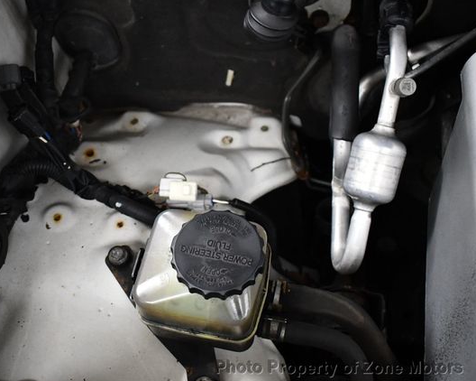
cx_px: 205
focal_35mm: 41
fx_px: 577
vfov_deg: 36.5
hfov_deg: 44.7
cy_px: 191
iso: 2800
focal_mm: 18
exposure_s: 1/125
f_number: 3.5
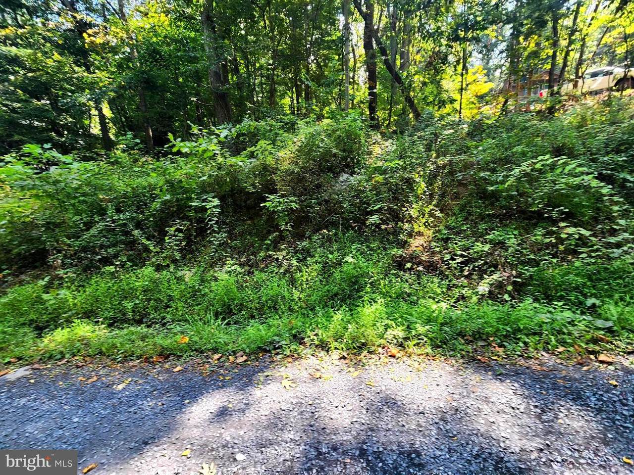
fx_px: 238
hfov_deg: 106.2
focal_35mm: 13
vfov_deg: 89.9
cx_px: 317
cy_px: 238
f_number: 2.2
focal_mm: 2.2
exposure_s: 1/137
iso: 50
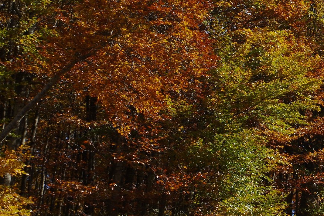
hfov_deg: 17.4
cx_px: 320
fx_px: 1034
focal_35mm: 115
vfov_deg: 11.9
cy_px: 48
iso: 200
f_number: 11
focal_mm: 28.13
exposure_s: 1/125
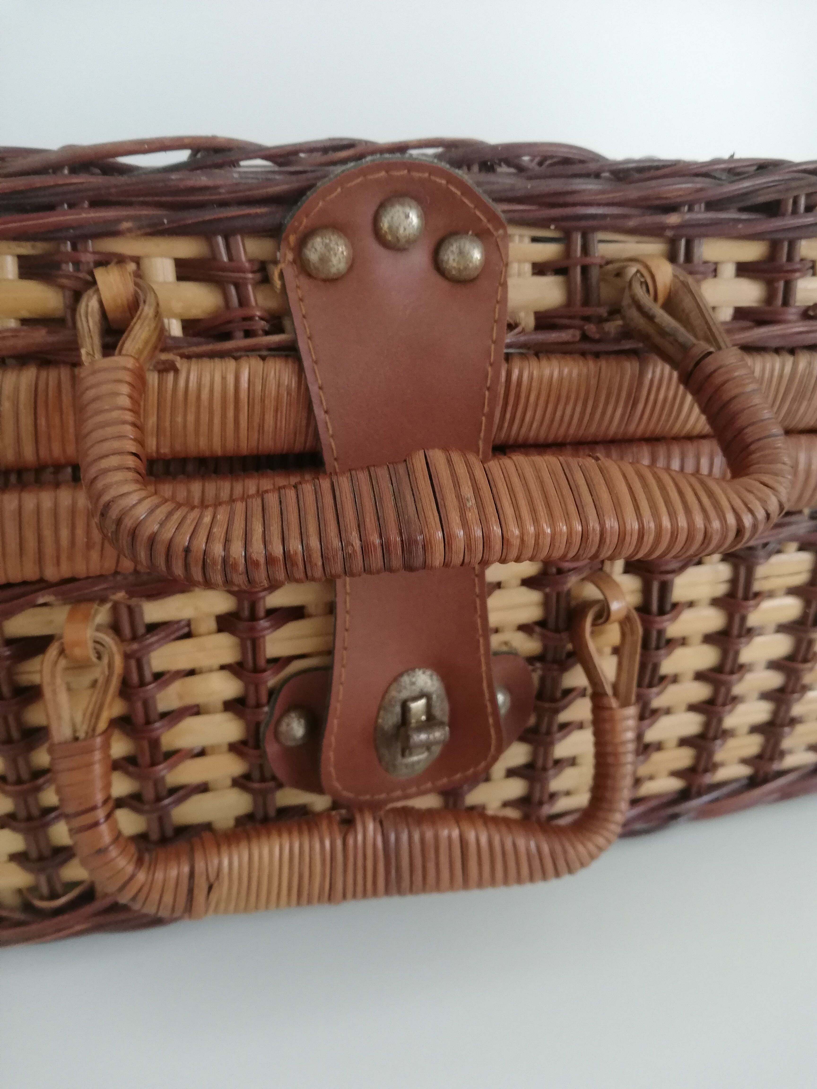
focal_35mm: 26
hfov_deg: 53.1
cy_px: 544
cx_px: 408
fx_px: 818
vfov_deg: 67.3
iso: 250
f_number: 2.2
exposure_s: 1/33.3
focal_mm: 3.81
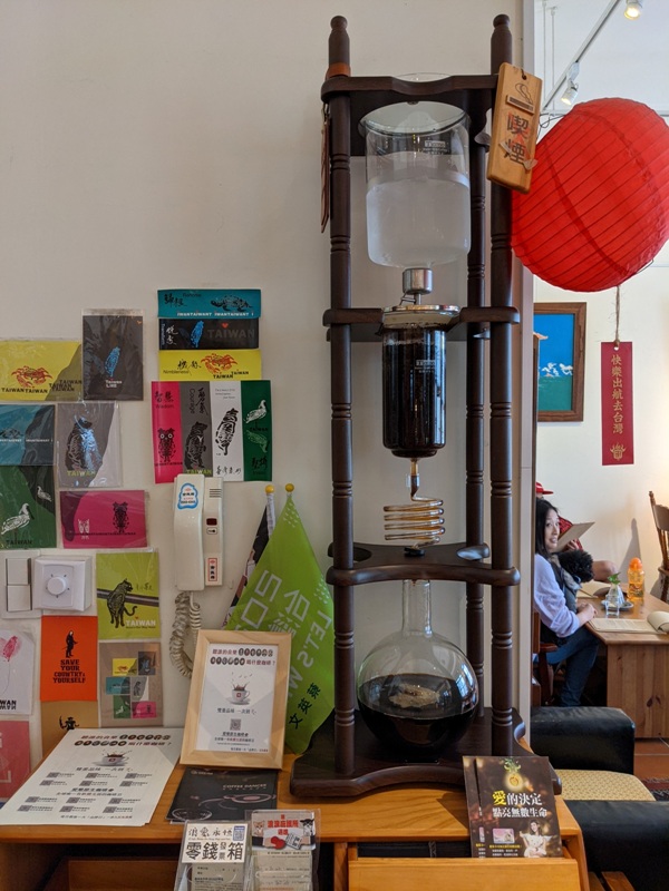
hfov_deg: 51.4
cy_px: 446
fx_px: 696
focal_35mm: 27
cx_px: 334
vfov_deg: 65.3
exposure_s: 1/24
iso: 86
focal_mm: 4.38
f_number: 1.73
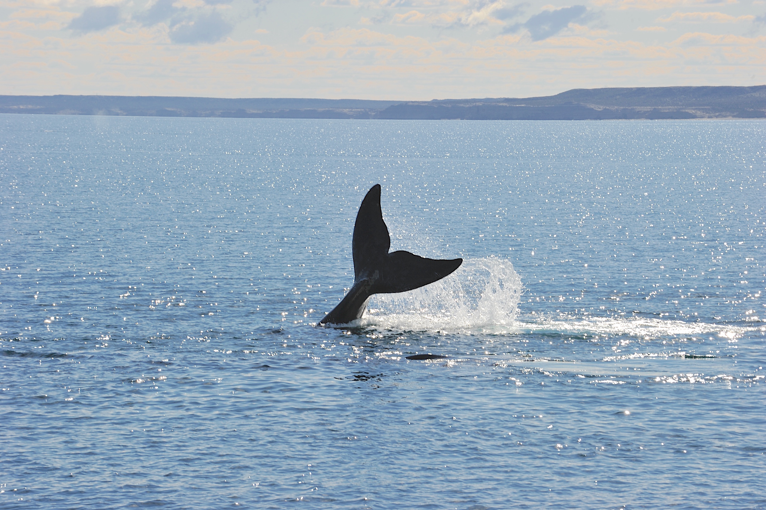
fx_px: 4252
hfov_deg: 10.3
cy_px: 255
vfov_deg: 6.9
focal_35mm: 200
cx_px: 383
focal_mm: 200
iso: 250
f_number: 13
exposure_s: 1/400
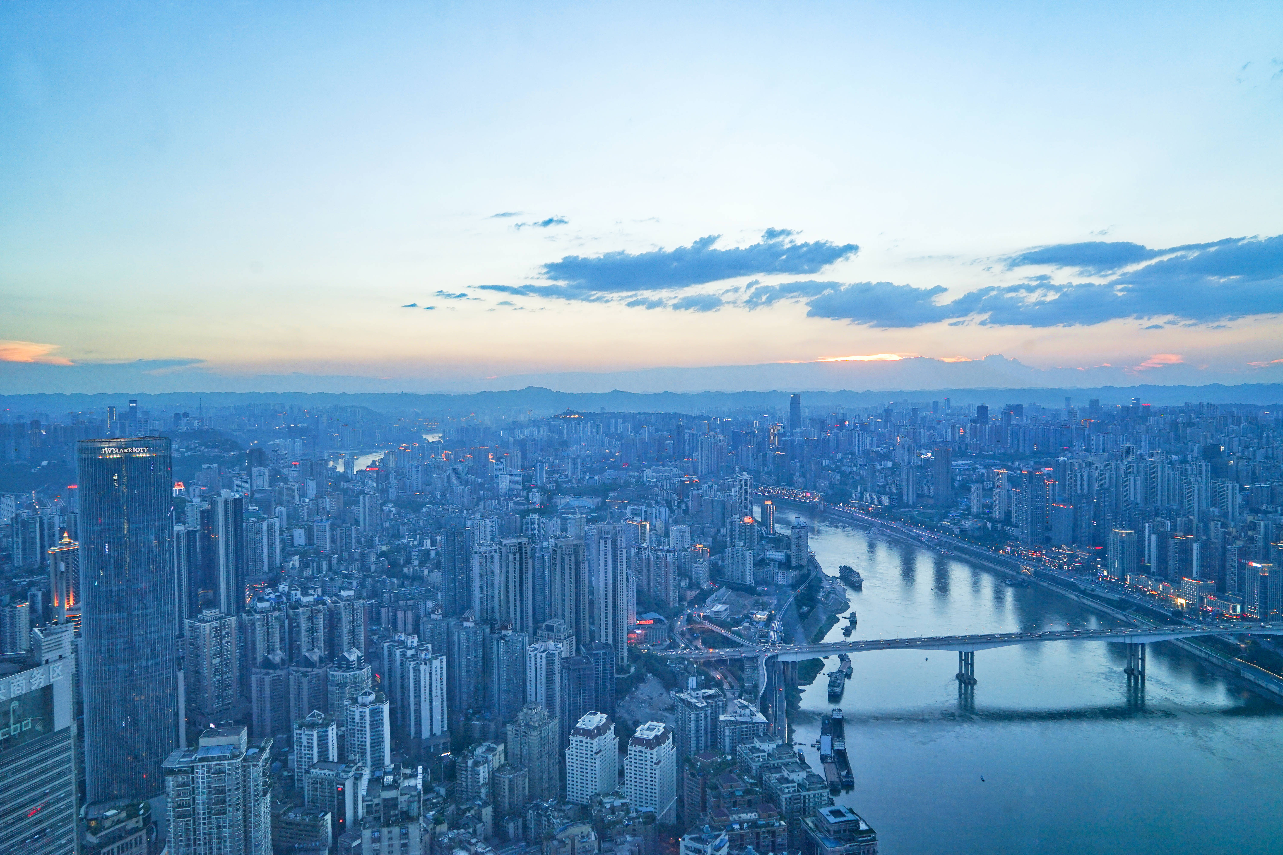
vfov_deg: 53.1
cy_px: 428
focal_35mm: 24
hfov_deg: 73.7
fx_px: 855
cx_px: 642
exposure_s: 1/13
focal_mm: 24
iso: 400
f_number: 7.1
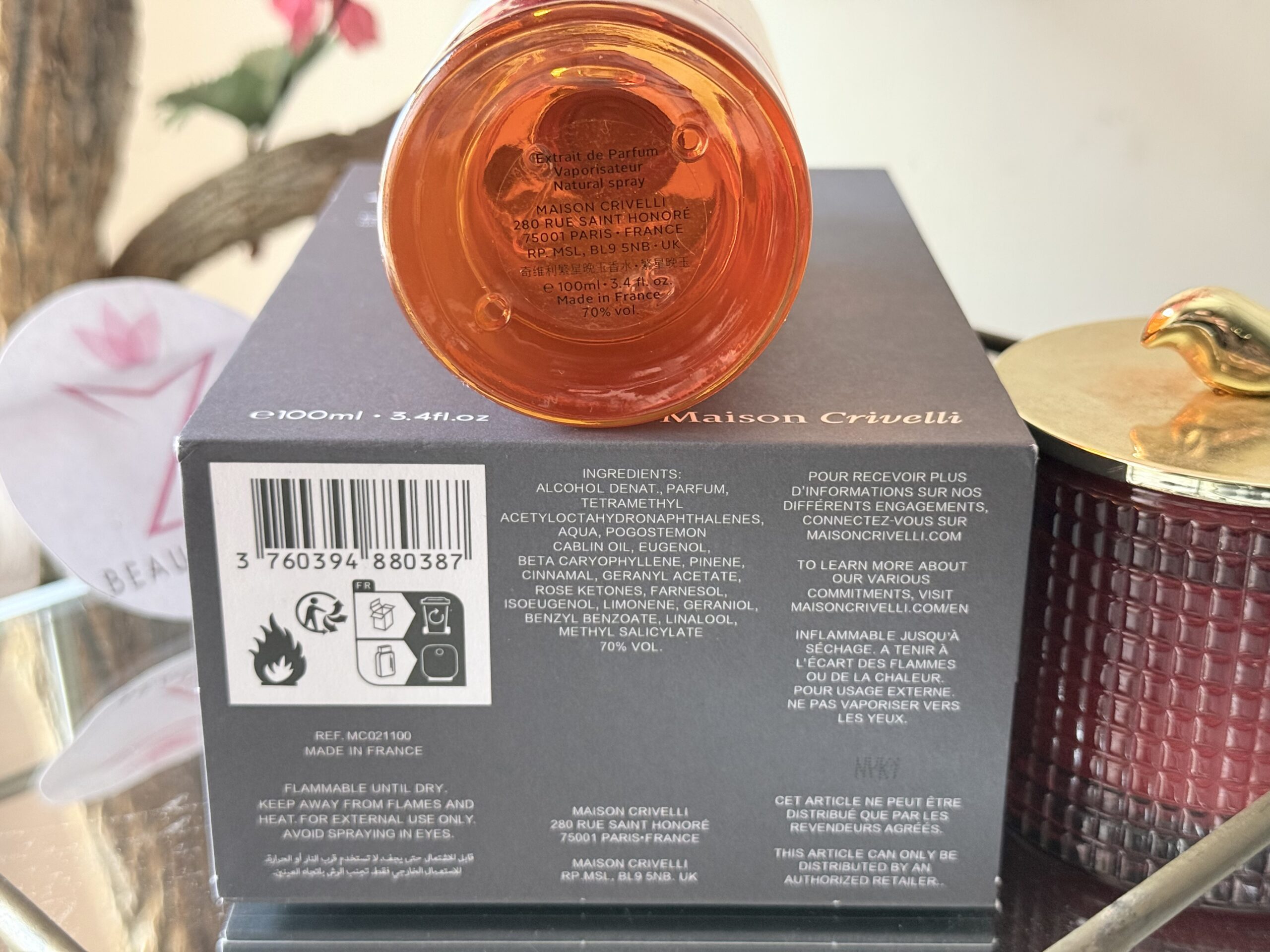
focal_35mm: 48
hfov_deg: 39.7
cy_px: 476
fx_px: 1761
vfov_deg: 30.3
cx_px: 635
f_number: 1.78
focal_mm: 6.76
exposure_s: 1/105
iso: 160
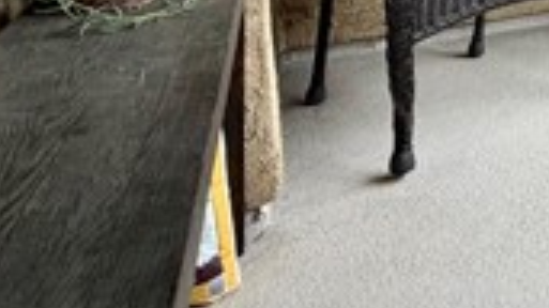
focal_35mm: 57
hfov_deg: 28.4
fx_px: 829
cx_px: 754
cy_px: -183
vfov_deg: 18.2
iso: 40
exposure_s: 1/125
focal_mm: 2.22
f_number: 2.2
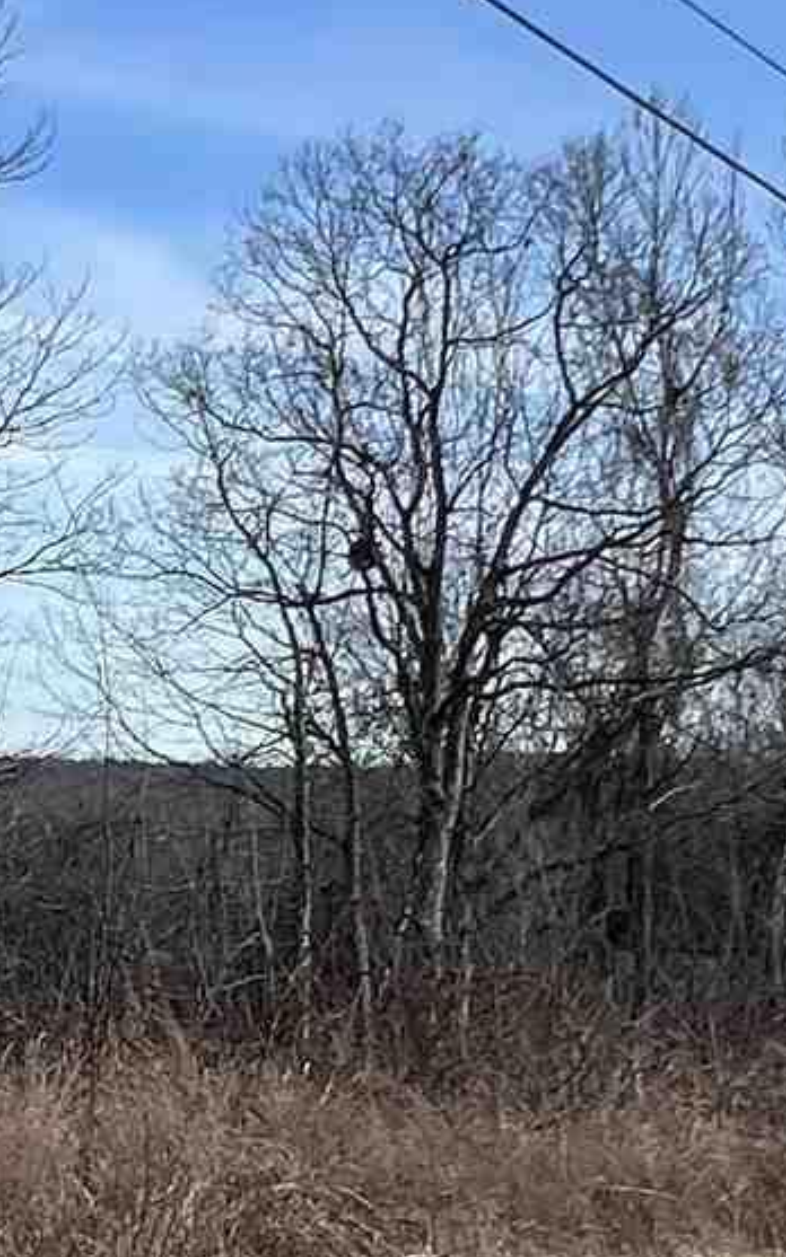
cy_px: 858
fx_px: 2605
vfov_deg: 27.0
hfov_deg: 15.8
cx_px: -373
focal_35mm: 76
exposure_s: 1/1074
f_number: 1.8
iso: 32
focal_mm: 1.57
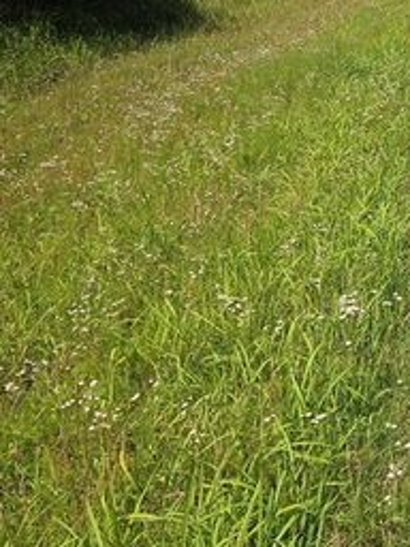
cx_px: 461
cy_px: 97
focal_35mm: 60
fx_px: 948
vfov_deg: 31.2
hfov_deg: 22.9
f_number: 1.8
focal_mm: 5.4
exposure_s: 1/7891
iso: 78
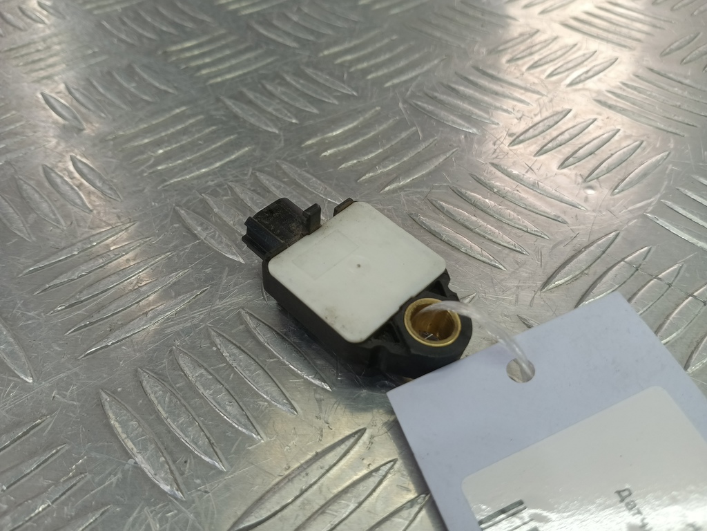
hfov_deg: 65.3
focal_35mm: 27
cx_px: 354
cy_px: 266
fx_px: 551
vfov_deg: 51.4
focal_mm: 4.11
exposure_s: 1/100
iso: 122
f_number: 1.6
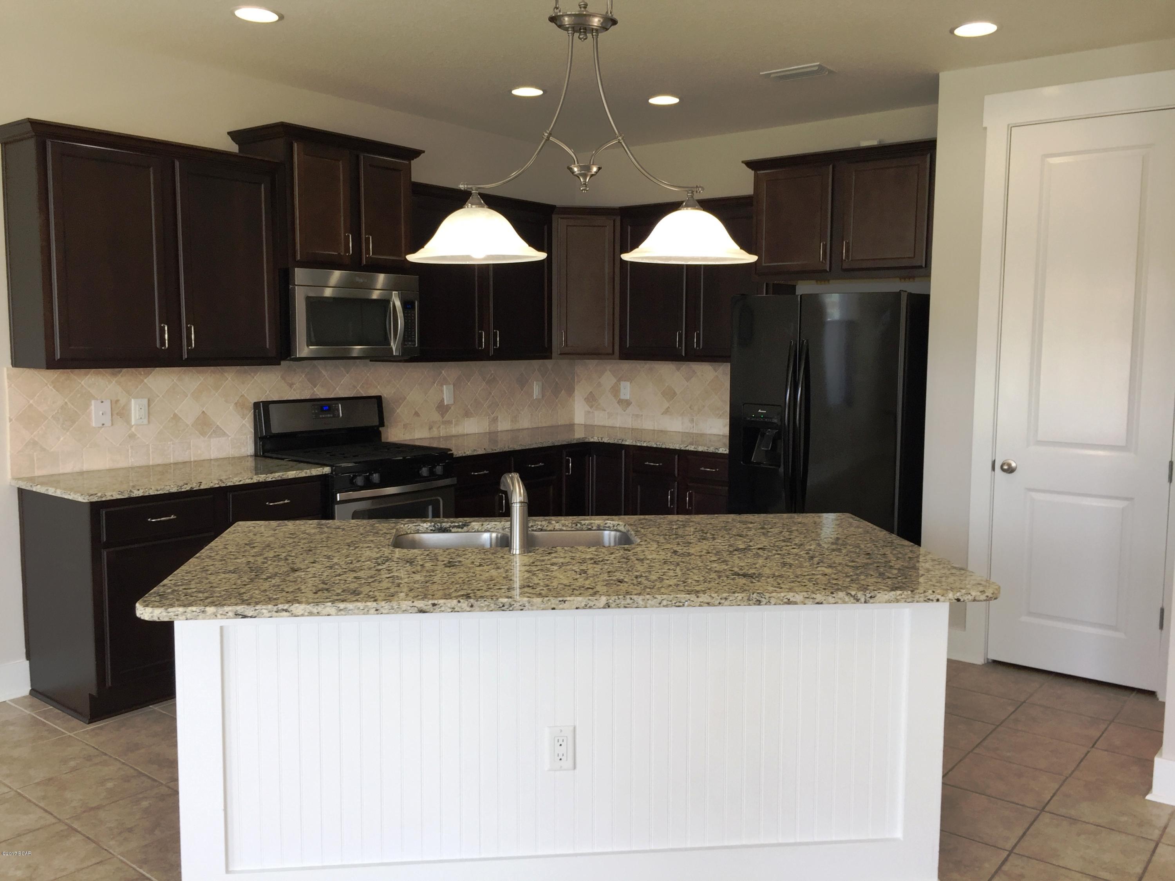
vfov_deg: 48.2
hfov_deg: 61.7
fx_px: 984
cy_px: 440
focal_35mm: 29
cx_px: 588
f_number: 2.2
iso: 40
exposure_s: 1/60
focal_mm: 4.15
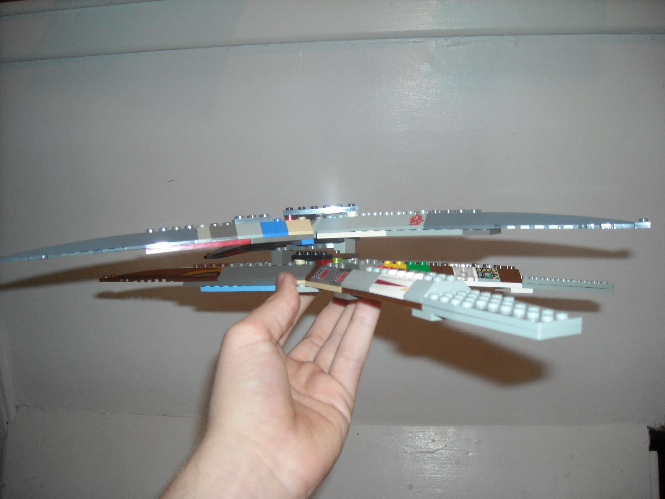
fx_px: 672
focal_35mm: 35
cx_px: 332
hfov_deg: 52.6
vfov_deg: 40.7
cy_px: 250
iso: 200
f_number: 2.8
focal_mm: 5.7
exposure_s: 1/60
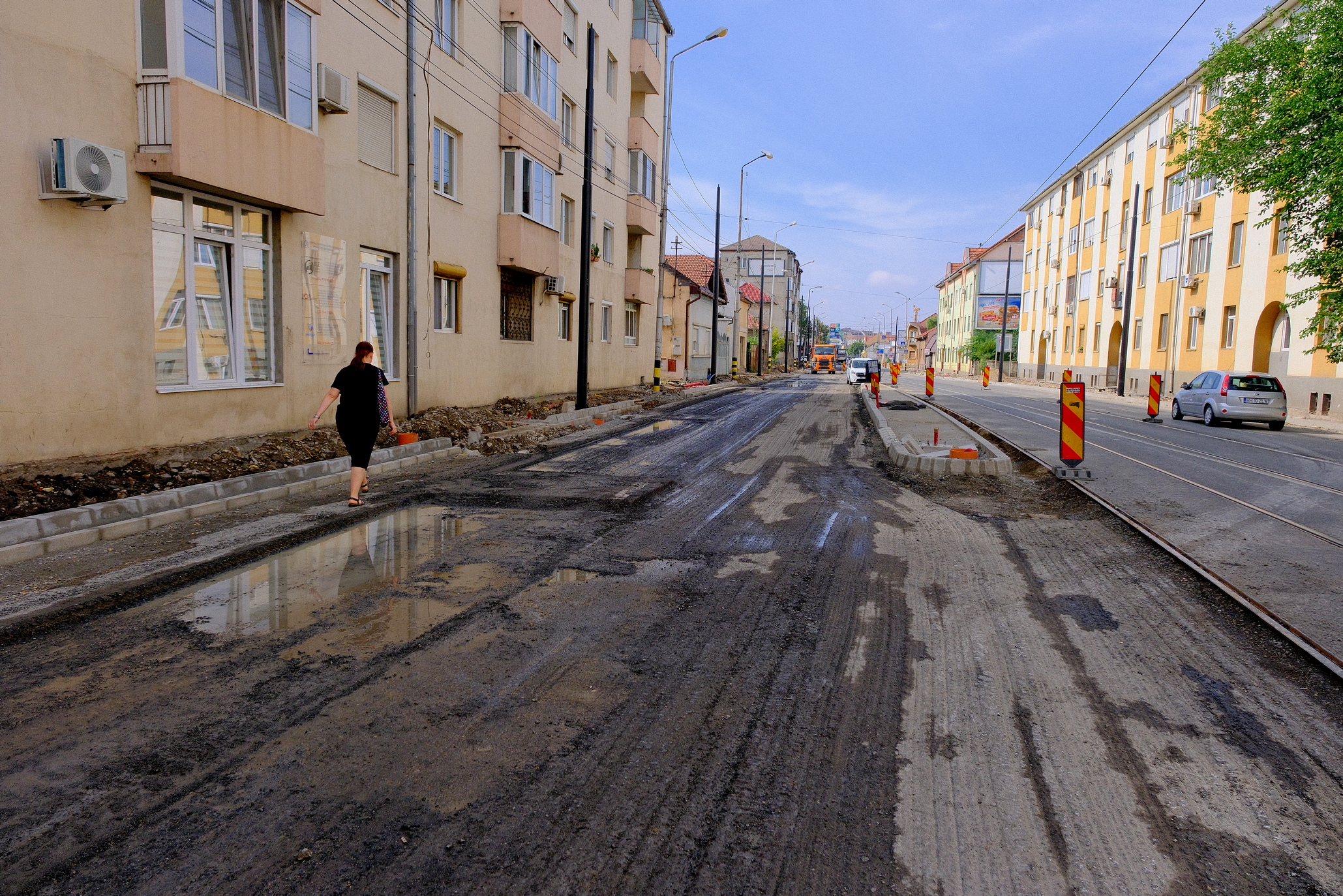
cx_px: 672
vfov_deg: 53.1
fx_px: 895
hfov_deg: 73.7
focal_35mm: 24
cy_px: 448
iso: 640
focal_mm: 16
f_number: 5.6
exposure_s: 1/1300
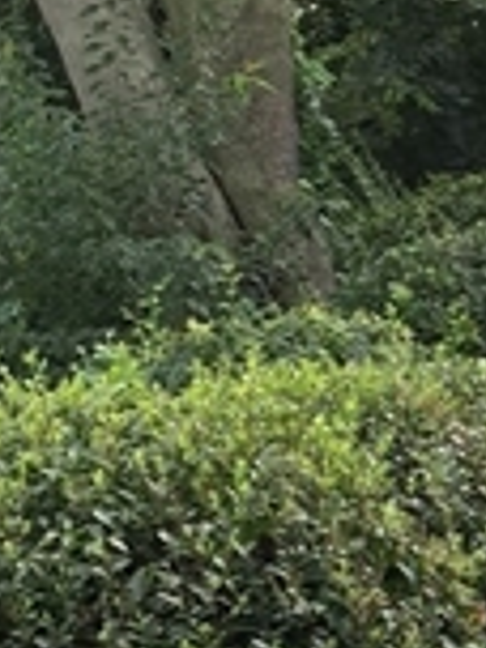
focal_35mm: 147
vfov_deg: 13.3
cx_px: 1015
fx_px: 2752
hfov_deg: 9.4
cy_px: 597
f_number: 2.2
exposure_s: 1/194
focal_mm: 4.15
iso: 25
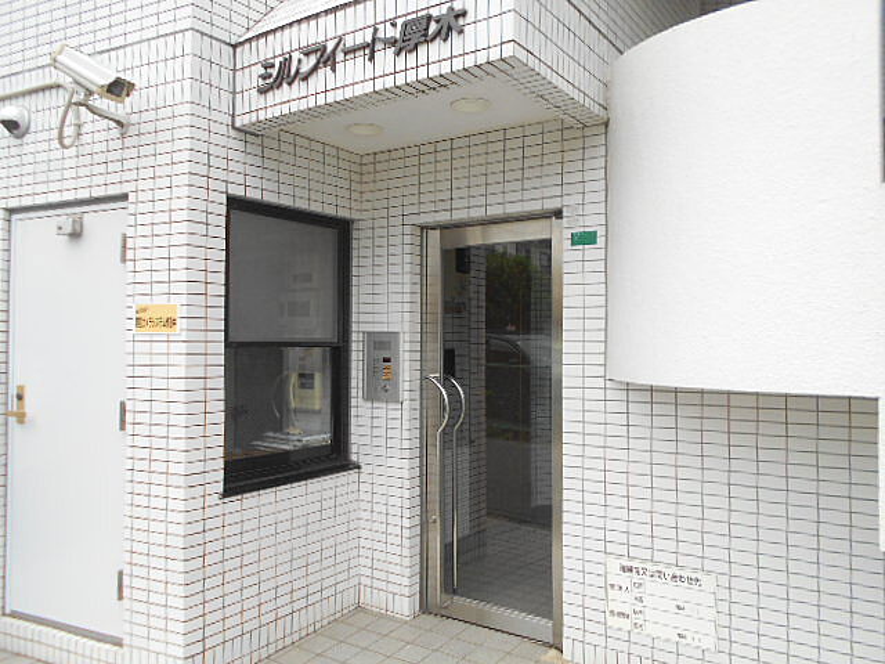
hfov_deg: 67.3
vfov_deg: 53.1
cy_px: 332
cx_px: 442
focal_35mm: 26
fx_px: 665
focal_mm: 4.6
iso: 140
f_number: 3.2
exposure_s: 1/250
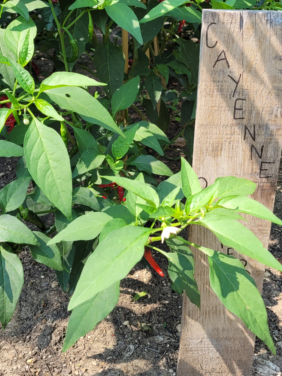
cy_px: 133
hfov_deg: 31.5
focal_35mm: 46
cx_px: 152
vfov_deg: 40.8
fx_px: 500
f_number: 1.8
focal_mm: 5.4
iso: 40
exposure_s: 1/515
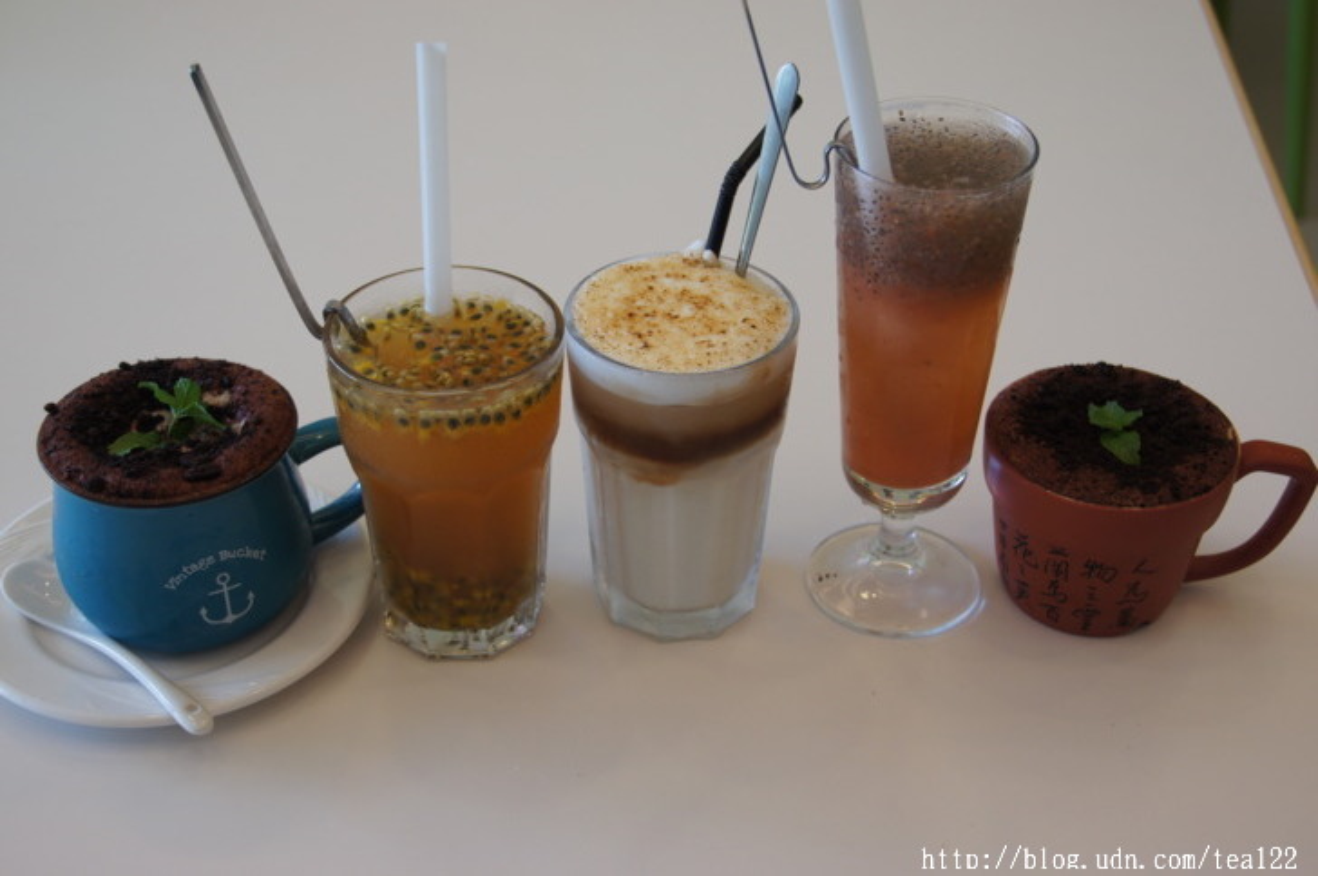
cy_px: 438
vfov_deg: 26.4
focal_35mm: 51
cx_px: 659
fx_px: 1865
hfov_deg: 38.9
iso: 200
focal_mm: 34
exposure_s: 1/60
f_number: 4.5
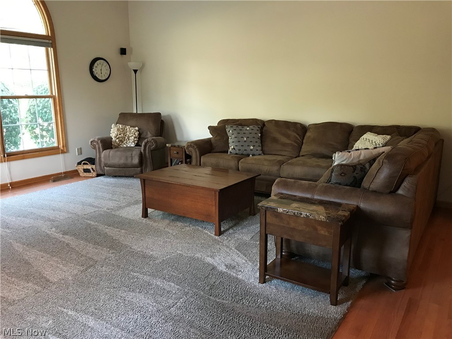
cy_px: 170
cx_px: 226
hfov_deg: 63.4
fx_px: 366
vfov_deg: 49.7
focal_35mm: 28
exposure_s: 1/15
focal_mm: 3.99
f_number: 1.8
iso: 64
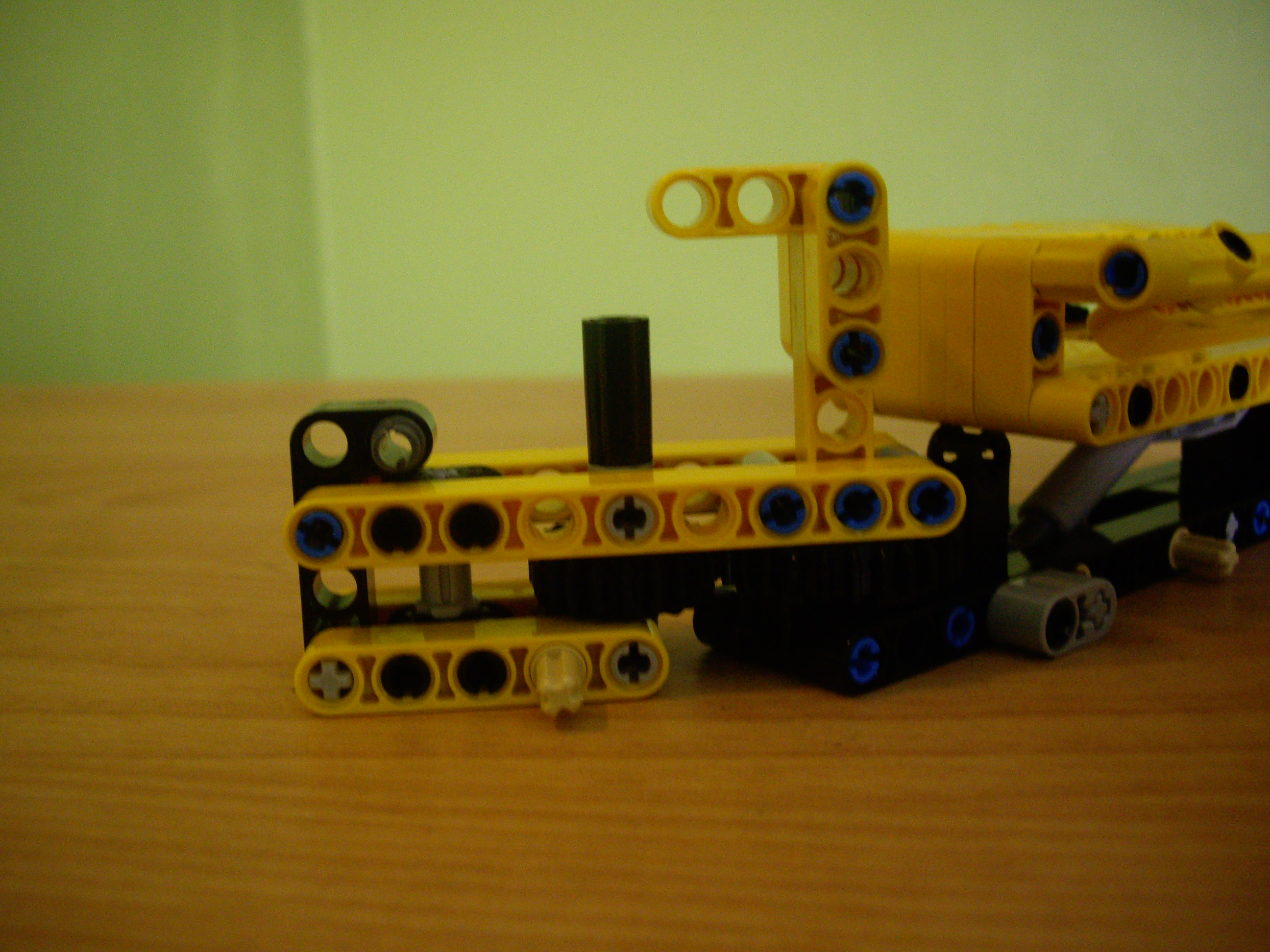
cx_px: 635
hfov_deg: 49.0
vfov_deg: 37.7
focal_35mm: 38
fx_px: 1394
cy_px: 476
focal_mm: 7.9
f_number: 2.8
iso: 400
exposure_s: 1/50
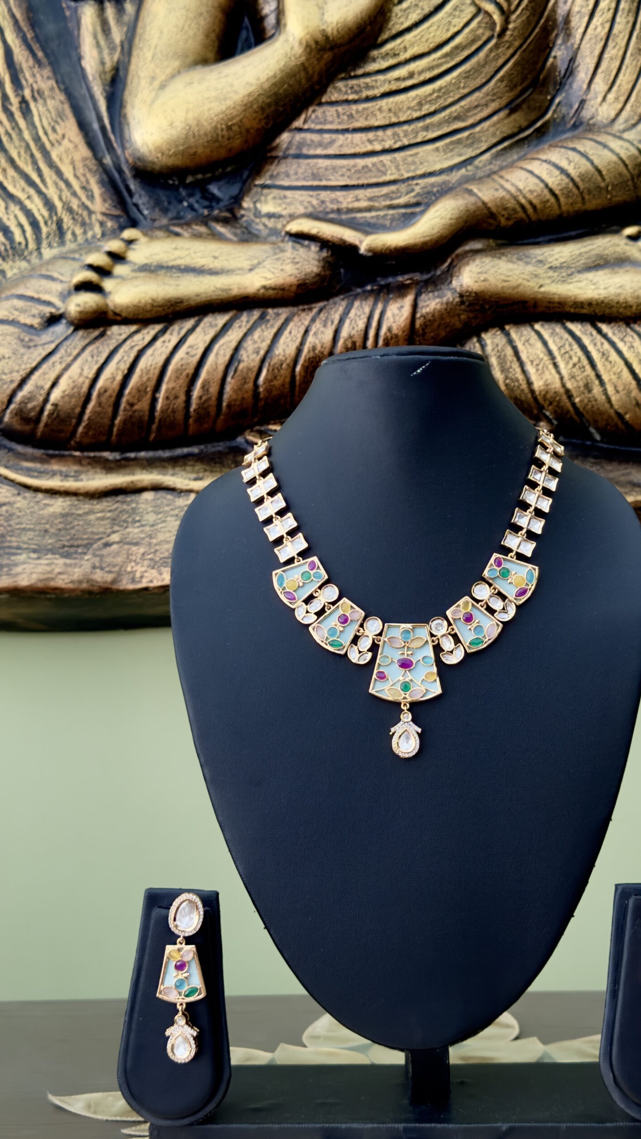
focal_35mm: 53
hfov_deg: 22.6
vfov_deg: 39.2
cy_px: 565
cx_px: 409
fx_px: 1601
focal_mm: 6.76
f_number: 1.78
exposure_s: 1/30
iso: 640
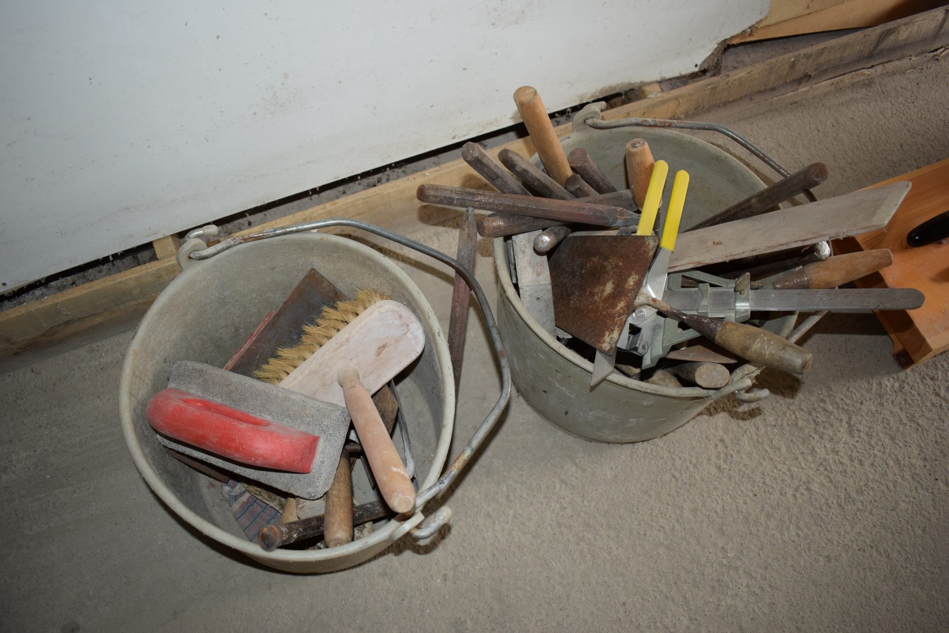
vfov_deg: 43.6
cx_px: 474
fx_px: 791
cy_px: 316
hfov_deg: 61.9
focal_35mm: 30
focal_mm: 20
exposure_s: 1/60
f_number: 3.8
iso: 800
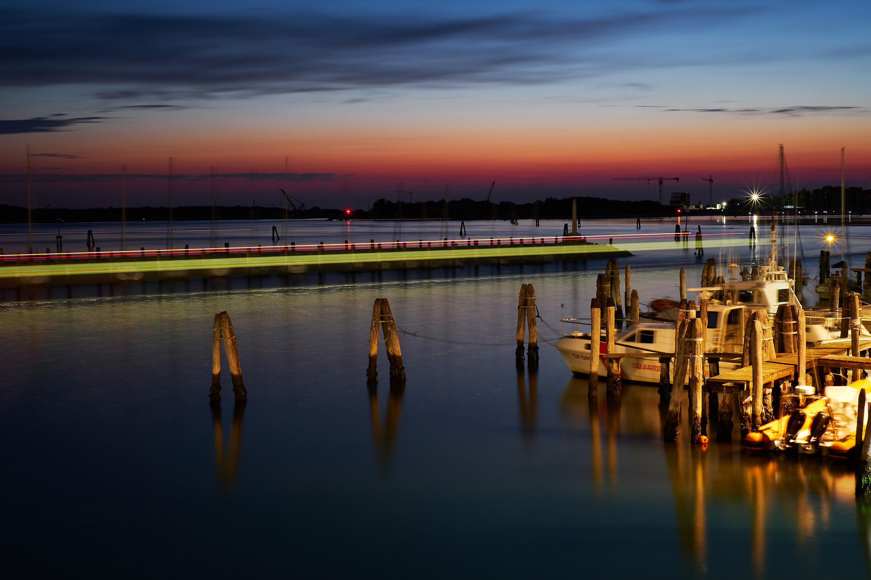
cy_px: 290
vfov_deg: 25.5
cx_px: 436
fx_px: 1282
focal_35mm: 53
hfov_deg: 37.5
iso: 200
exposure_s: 30
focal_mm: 35
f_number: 13
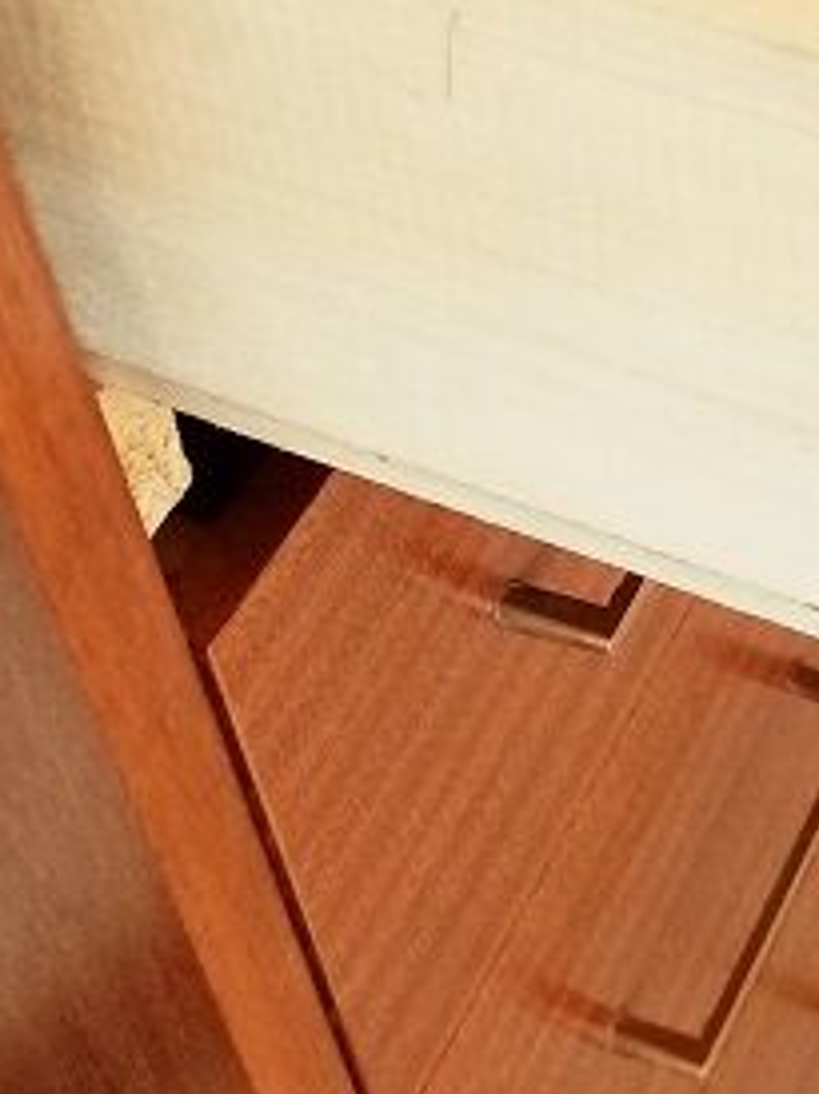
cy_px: -351
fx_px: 2496
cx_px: 983
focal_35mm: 79
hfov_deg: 17.7
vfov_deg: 22.1
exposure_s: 1/33.3
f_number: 1.8
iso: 229
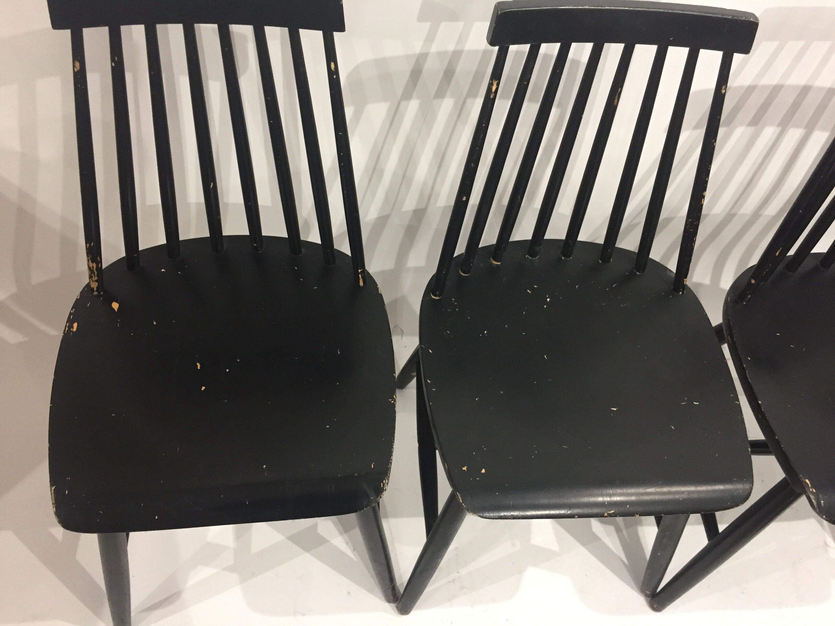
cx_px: 418
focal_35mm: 29
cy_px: 313
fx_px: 700
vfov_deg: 48.2
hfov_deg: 61.7
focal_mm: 4.15
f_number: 2.2
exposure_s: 1/20
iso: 250
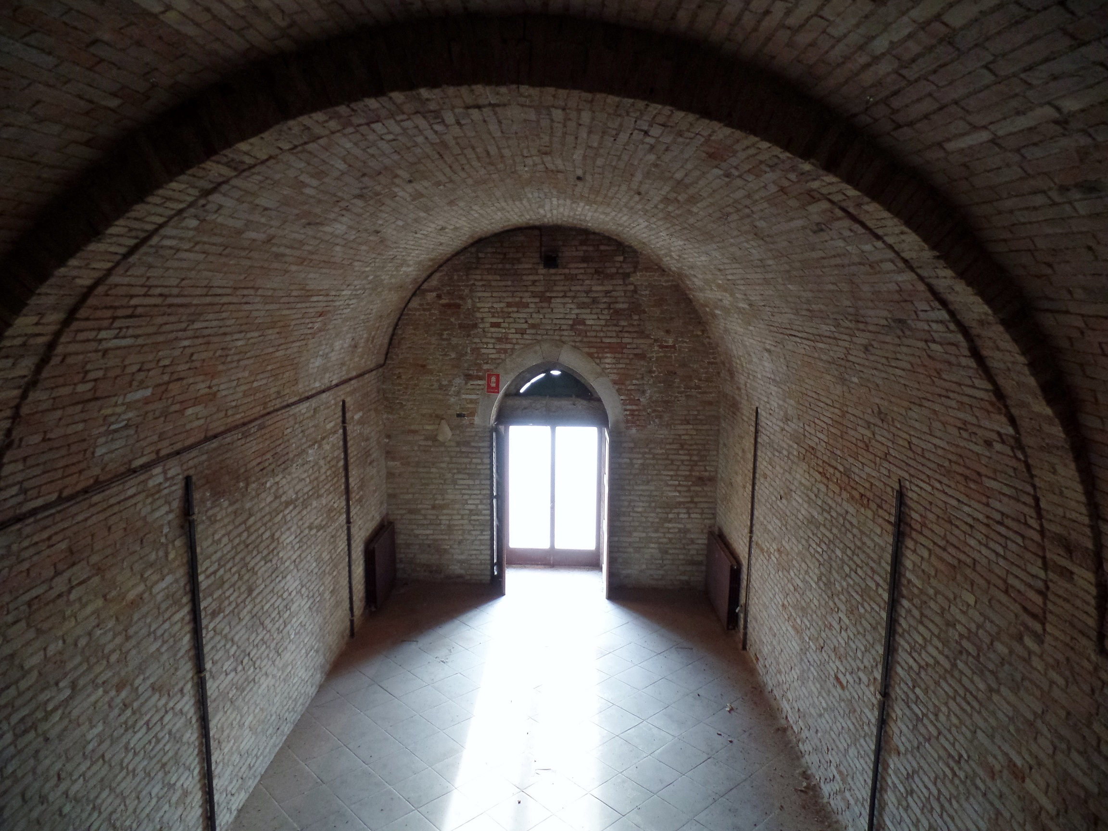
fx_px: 736
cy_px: 416
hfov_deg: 73.9
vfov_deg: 58.9
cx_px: 554
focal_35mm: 23
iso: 400
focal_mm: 4.1
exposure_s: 1/20
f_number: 2.8
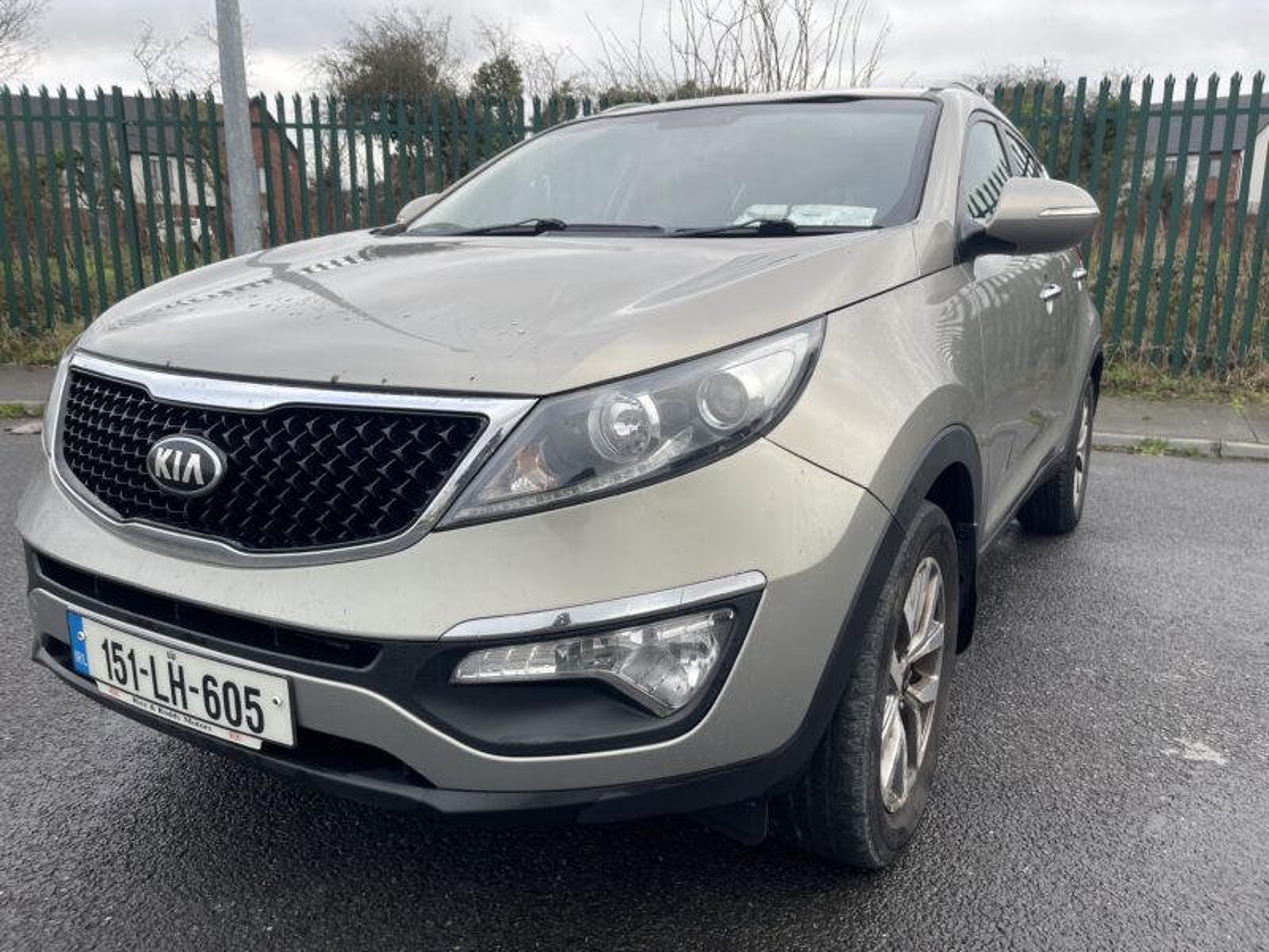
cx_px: 634
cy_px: 476
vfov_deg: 54.9
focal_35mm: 25
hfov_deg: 69.4
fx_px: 916
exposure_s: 1/615
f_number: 1.6
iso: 32
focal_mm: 5.1
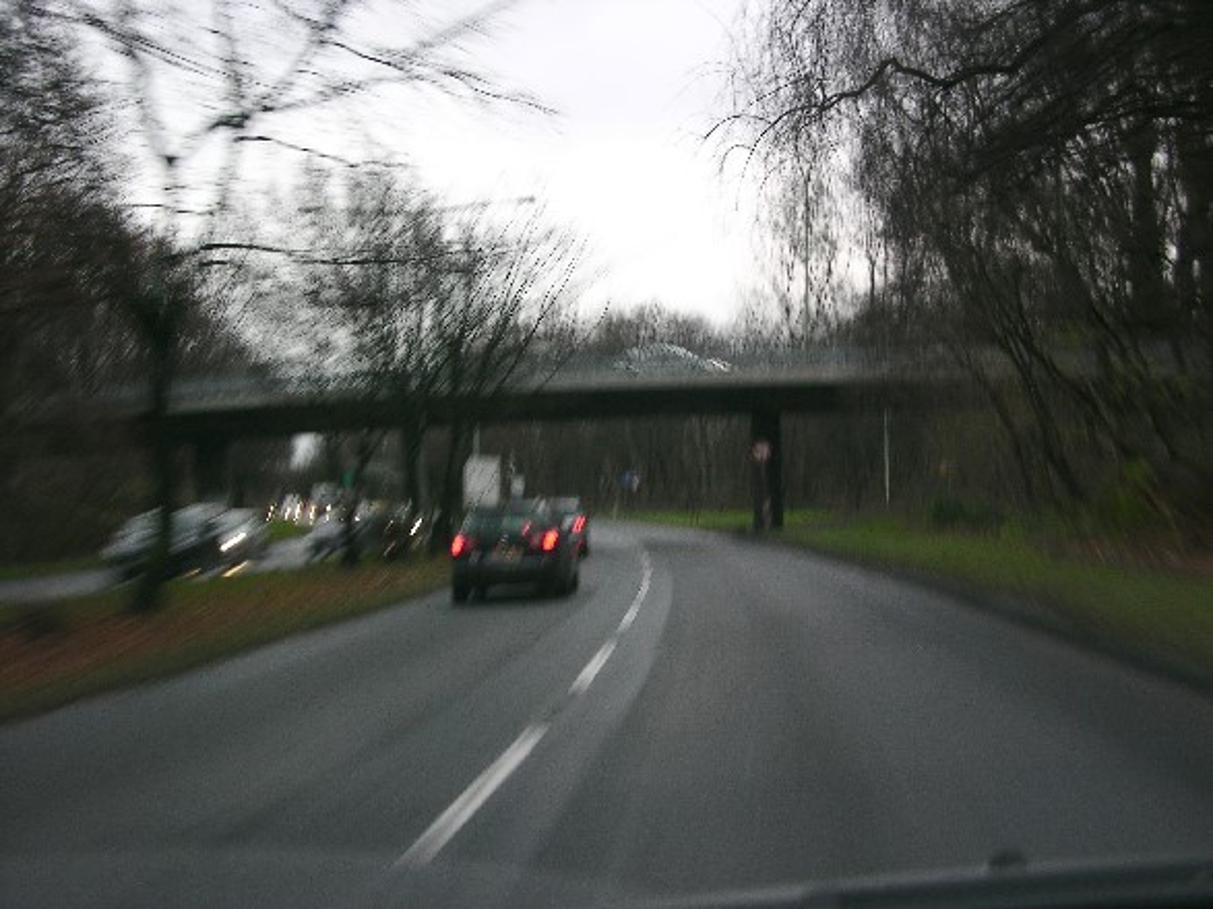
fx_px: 1752
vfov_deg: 29.1
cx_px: 606
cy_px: 454
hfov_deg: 38.2
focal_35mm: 50
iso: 50
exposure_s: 1/19.1
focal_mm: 12.7
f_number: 3.4
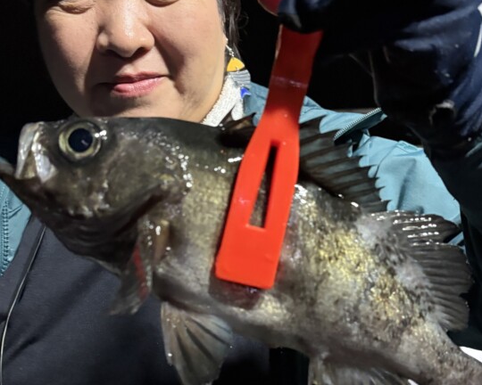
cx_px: 278
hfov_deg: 39.4
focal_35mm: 47
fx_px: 670
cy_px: 203
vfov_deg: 32.1
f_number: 1.6
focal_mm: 5.96
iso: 500
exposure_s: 1/48
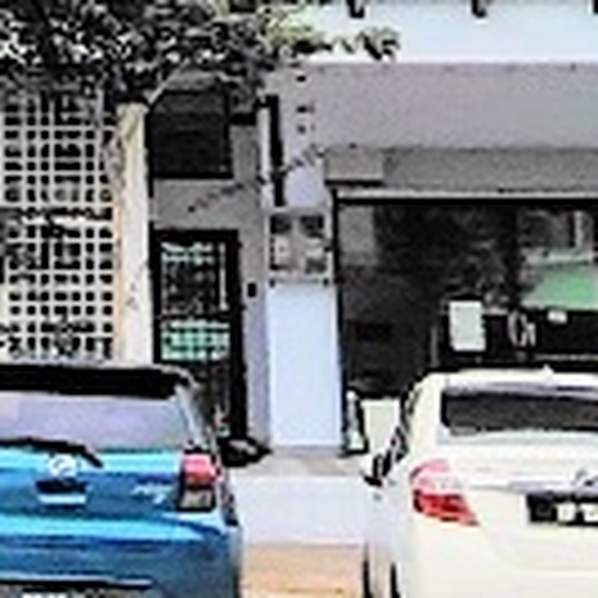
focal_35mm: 116
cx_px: -58
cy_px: -445
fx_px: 2267
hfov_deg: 14.7
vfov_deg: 13.6
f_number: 2.2
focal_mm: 1.43
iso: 100
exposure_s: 1/2026
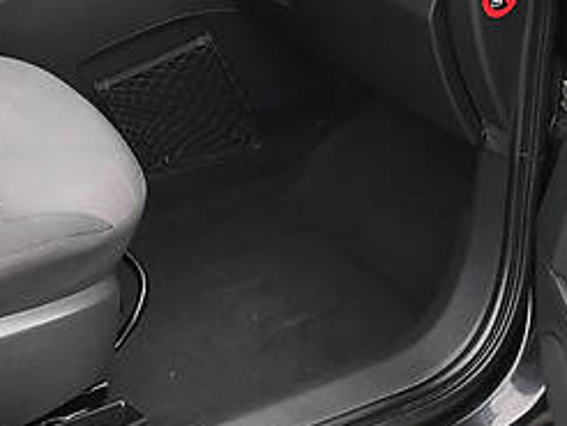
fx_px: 1492
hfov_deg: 21.5
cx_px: 316
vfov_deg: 16.0
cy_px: 25
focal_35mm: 91
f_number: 1.8
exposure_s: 1/159
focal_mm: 4
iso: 20
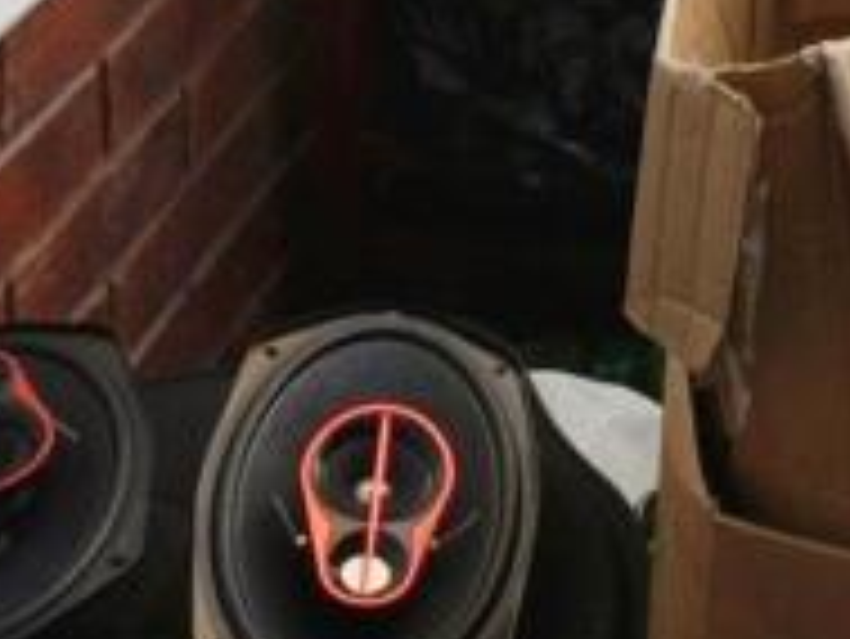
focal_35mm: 78
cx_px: 1151
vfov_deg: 14.5
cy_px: -756
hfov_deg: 22.1
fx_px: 1917
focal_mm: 10
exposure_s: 1/160
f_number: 6.3
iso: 200
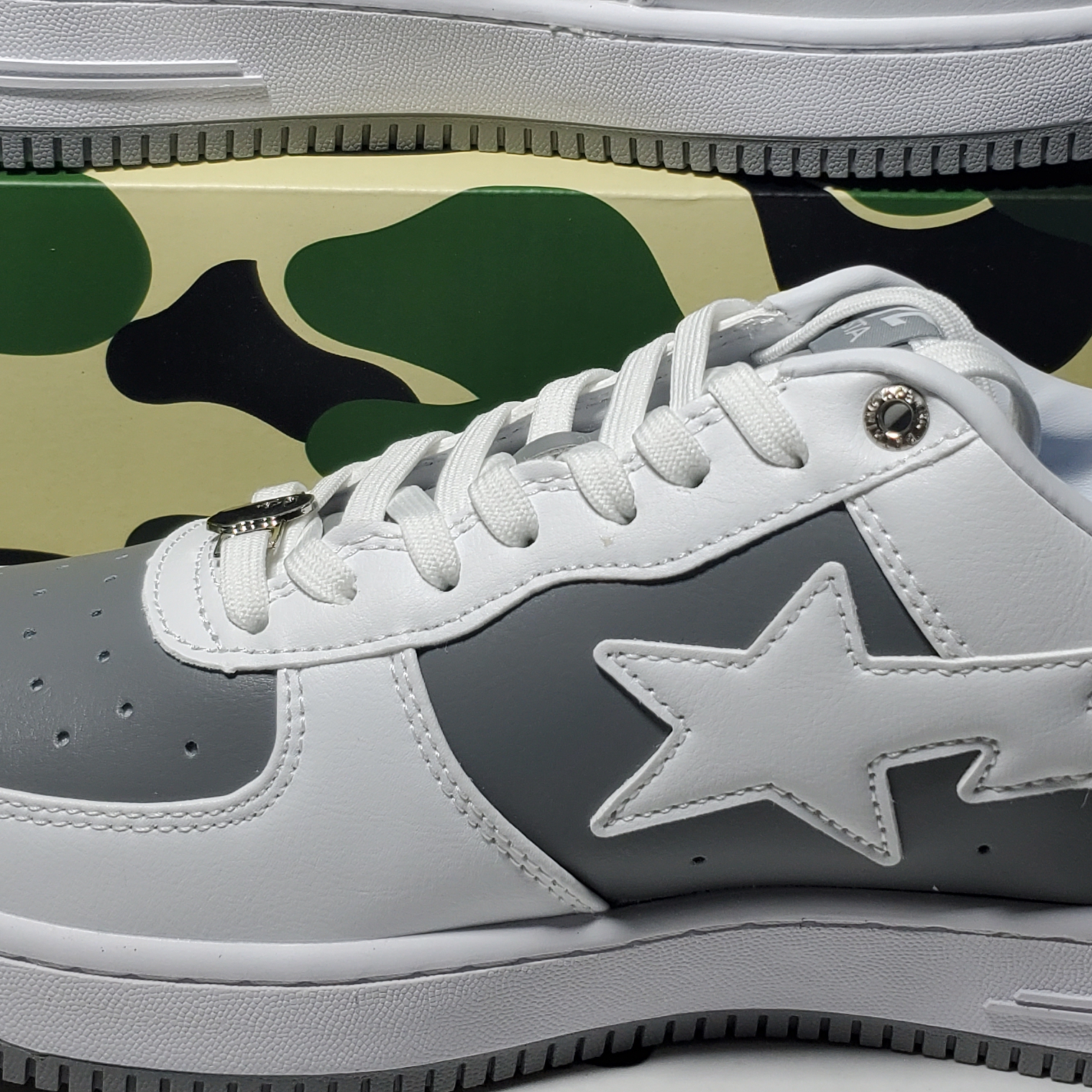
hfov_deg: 28.1
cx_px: 625
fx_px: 2177
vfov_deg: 27.8
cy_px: 299
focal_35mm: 61
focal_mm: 4.3
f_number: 1.5
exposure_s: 1/582
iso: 50
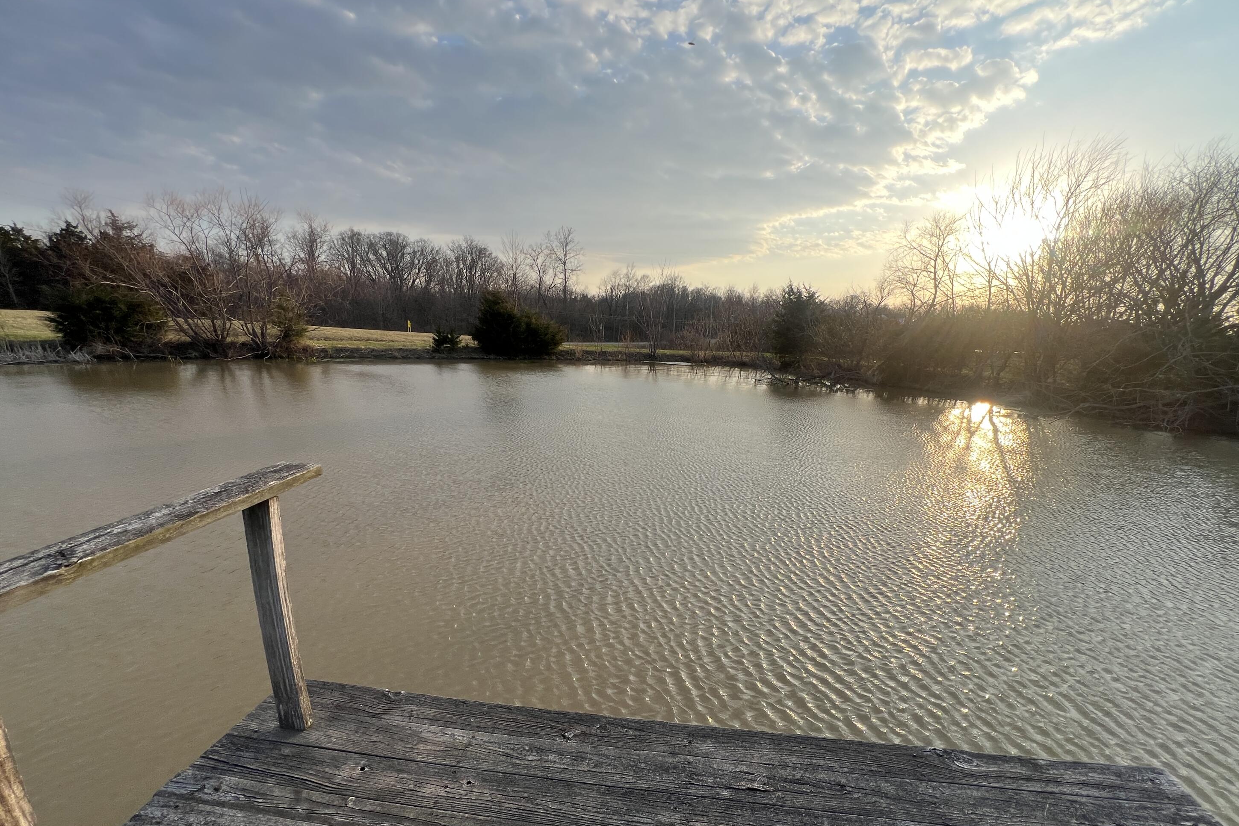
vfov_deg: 80.7
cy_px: 476
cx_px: 641
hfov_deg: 104.2
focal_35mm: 14
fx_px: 482
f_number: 1.8
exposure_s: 1/595
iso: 32
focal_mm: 1.57
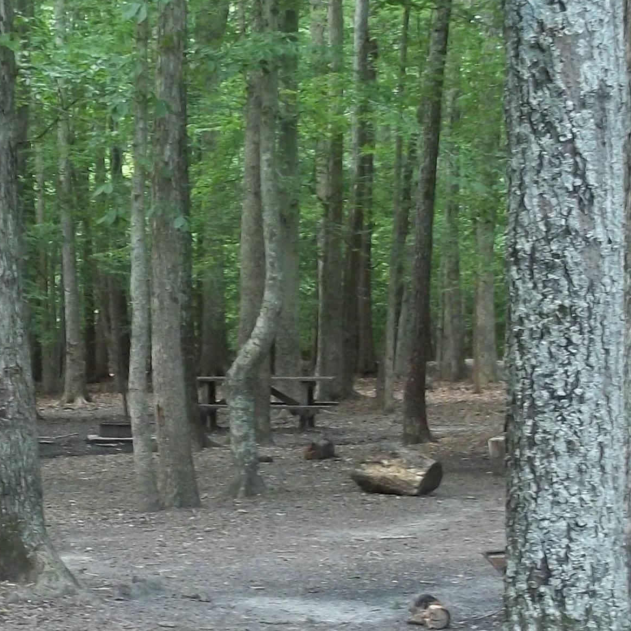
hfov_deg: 16.0
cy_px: 429
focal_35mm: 107
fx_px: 2207
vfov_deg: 16.2
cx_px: 44
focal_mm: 5.9
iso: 160
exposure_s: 1/20
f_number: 3.3
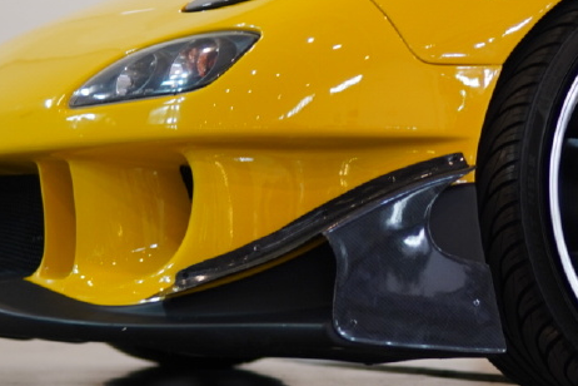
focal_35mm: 117
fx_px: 1878
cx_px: 548
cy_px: 184
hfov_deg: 17.2
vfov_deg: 11.7
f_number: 1.4
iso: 200
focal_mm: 30
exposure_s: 1/50
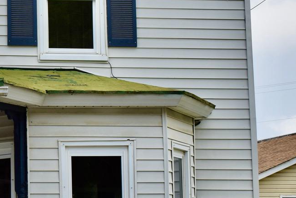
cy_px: 134
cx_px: -76
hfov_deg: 14.5
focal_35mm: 137
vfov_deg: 10.0
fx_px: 1123
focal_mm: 29
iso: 100
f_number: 11
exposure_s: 1/200
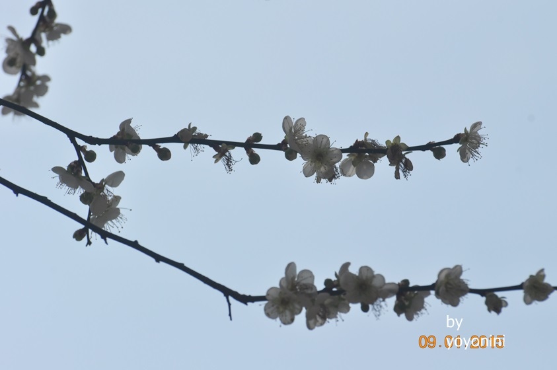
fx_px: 3825
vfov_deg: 5.5
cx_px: 278
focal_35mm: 248
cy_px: 185
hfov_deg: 8.3
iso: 200
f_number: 10
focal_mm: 165
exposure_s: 1/1600
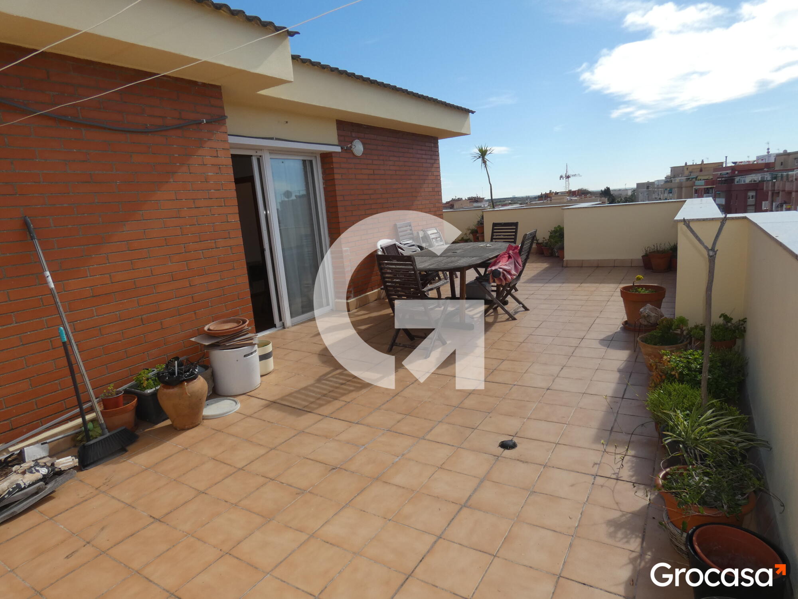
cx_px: 399
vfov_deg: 66.0
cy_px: 300
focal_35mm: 20
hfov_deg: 81.7
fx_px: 461
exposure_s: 1/1000
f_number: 3.5
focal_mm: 3.6
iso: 80
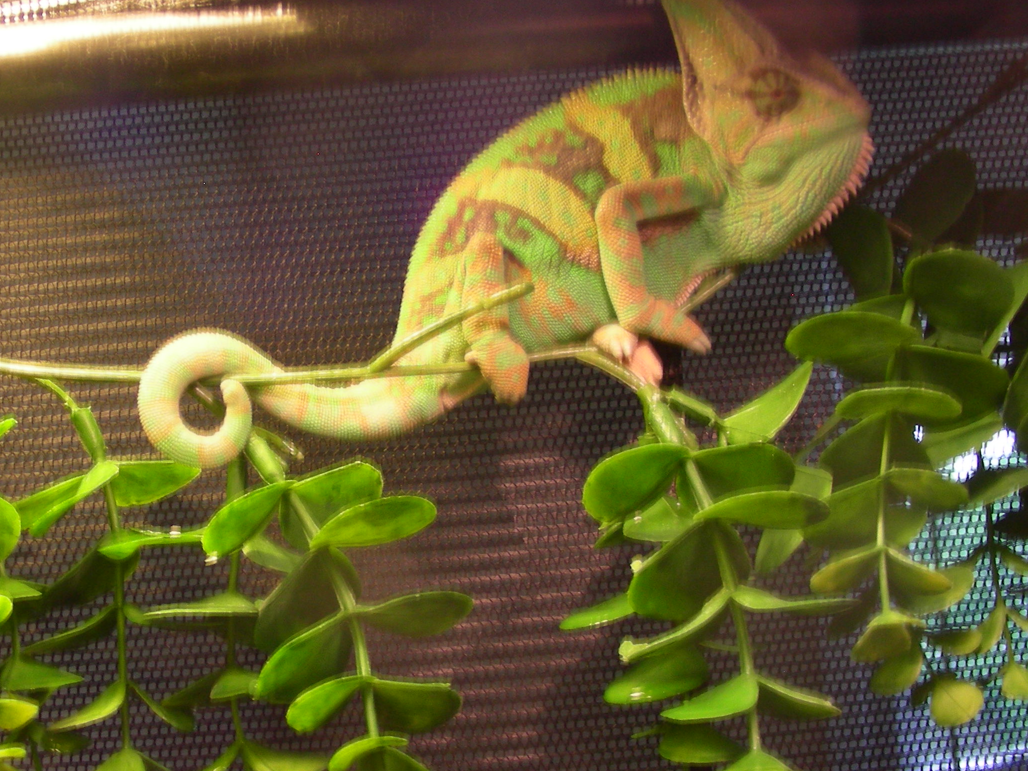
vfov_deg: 28.0
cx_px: 398
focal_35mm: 52
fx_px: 1544
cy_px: 399
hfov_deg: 36.7
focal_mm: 6.3
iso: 50
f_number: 3.5
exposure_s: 1/4.5
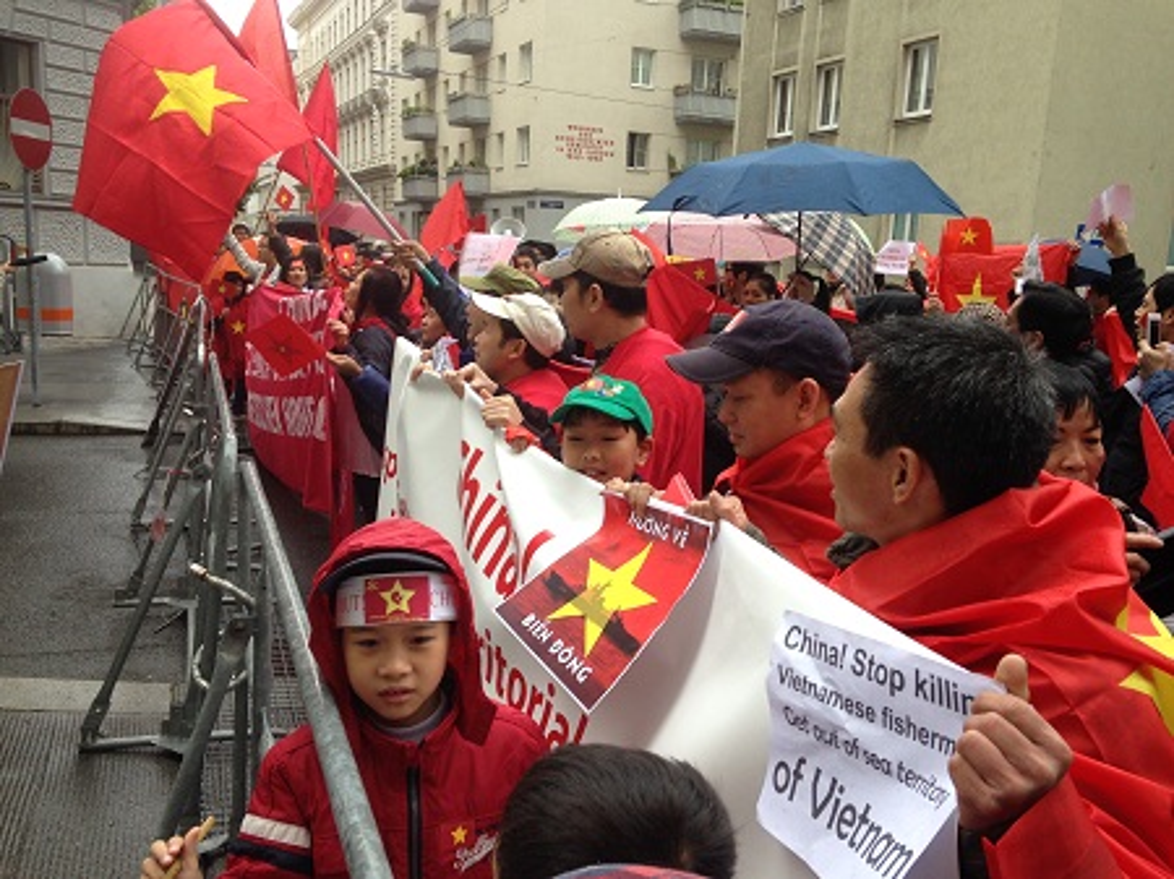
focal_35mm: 33
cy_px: 440
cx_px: 587
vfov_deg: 42.9
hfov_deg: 55.4
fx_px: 1119
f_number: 2.4
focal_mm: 4.12
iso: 50
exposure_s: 1/194
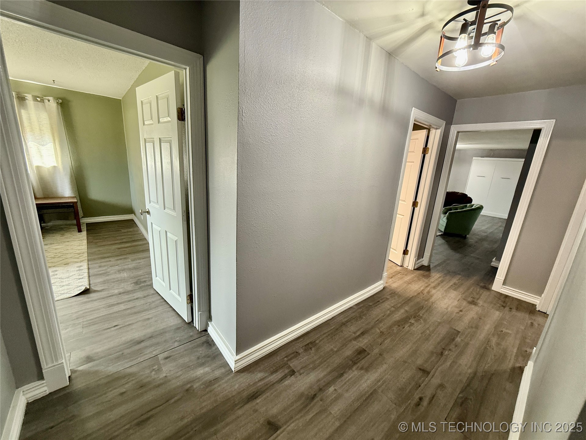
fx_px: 237
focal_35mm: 14
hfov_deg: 102.1
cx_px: 293
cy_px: 220
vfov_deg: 85.7
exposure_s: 1/60
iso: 250
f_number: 2.2
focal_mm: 2.22
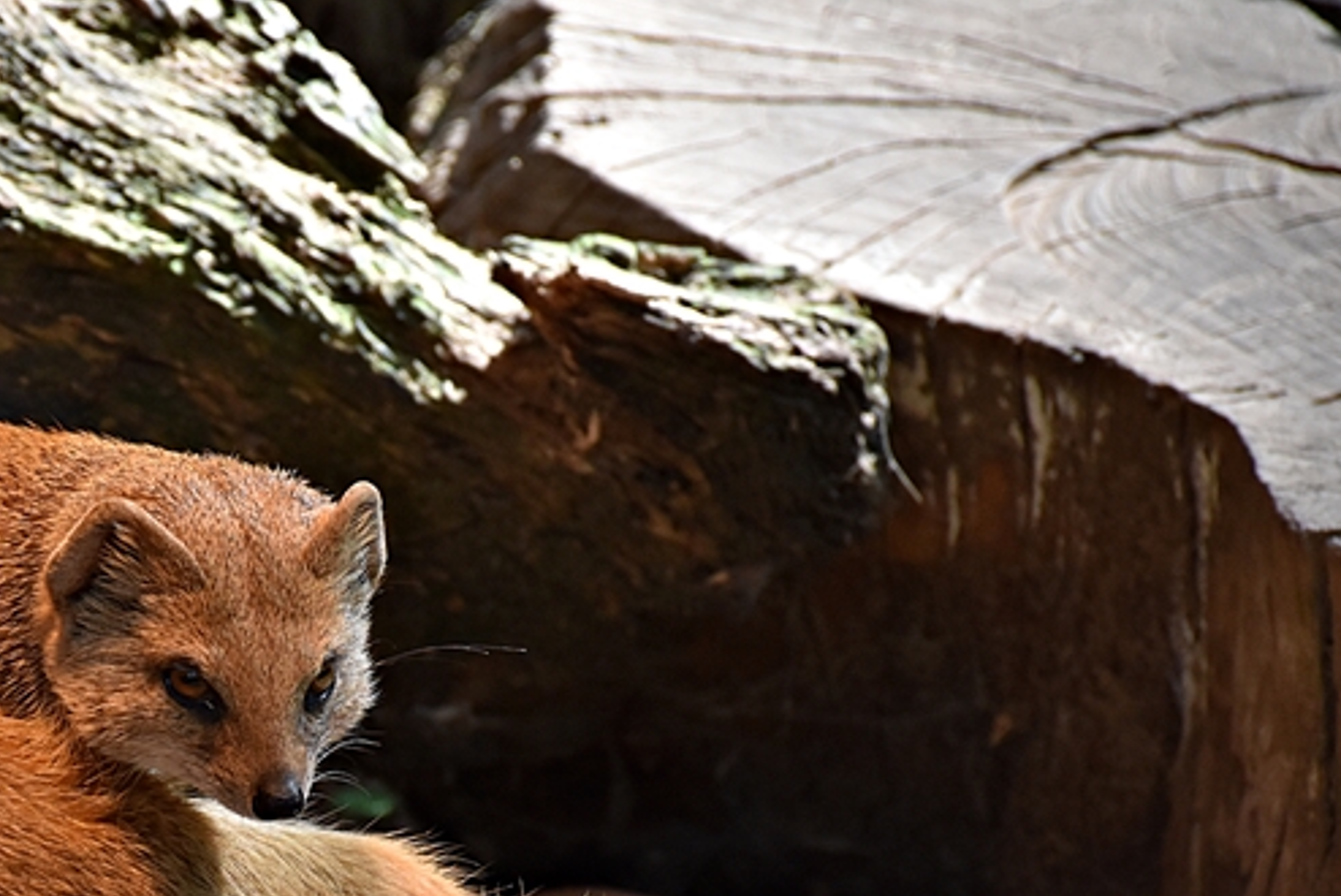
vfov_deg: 3.2
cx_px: 187
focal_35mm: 435
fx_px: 16213
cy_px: 816
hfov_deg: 4.7
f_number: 5.6
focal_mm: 140
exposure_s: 1/500
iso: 800
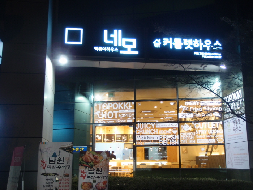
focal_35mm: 41
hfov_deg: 45.8
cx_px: 126
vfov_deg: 35.1
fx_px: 300
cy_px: 95
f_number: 2
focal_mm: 8.99
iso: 125
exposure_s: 1/15
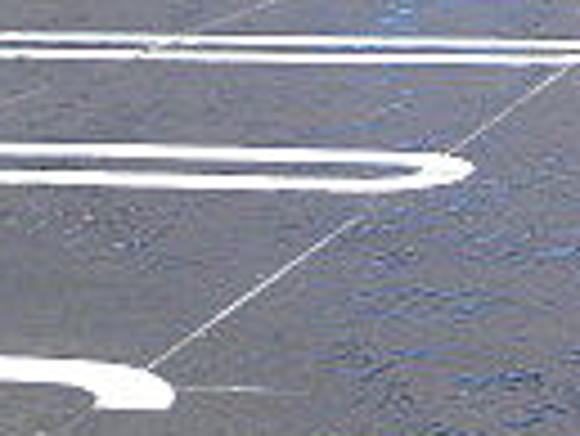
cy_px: 238
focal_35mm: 129
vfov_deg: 11.5
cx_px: 1102
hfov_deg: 13.4
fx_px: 2163
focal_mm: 4.7
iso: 64
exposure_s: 1/80
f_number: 7.9
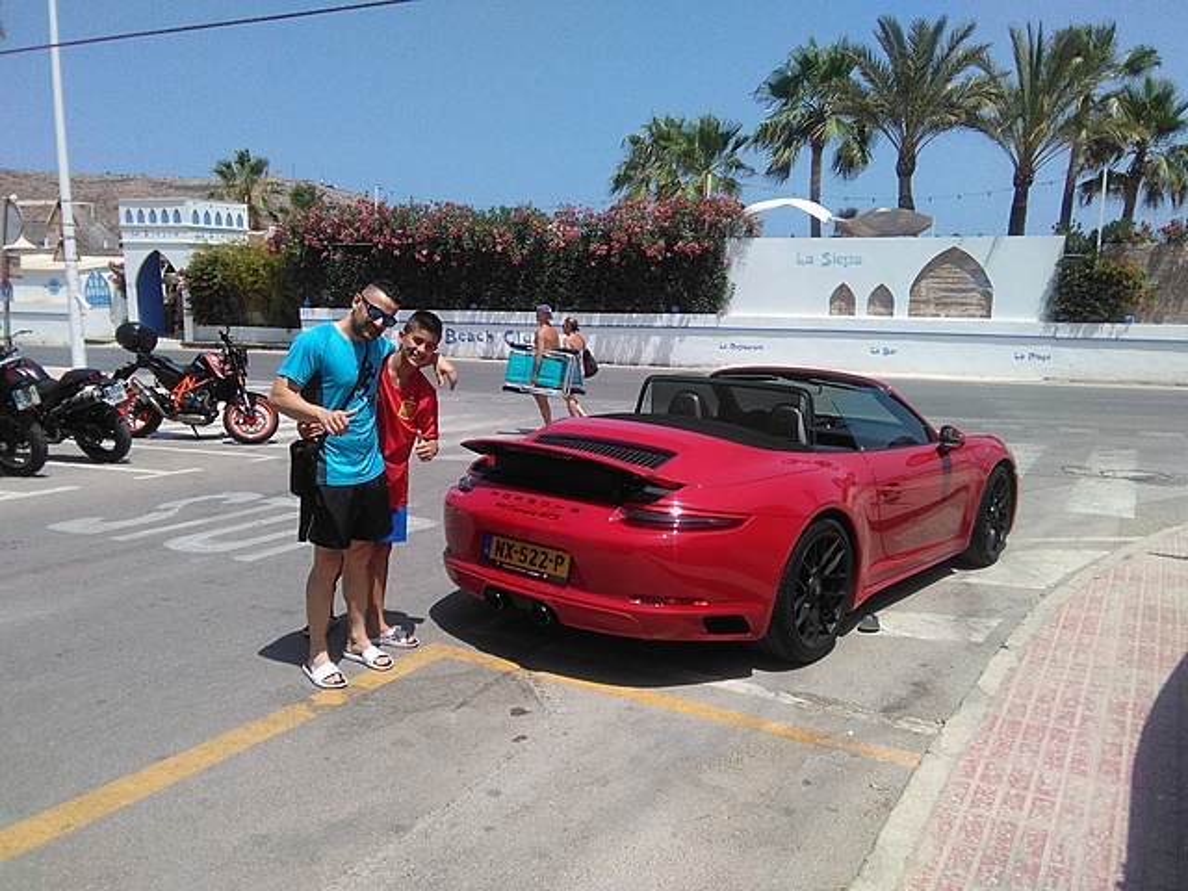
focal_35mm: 28
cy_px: 446
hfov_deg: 63.4
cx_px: 594
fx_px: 961
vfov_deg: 49.7
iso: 100
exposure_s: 1/1825
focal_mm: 2.34
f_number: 2.2
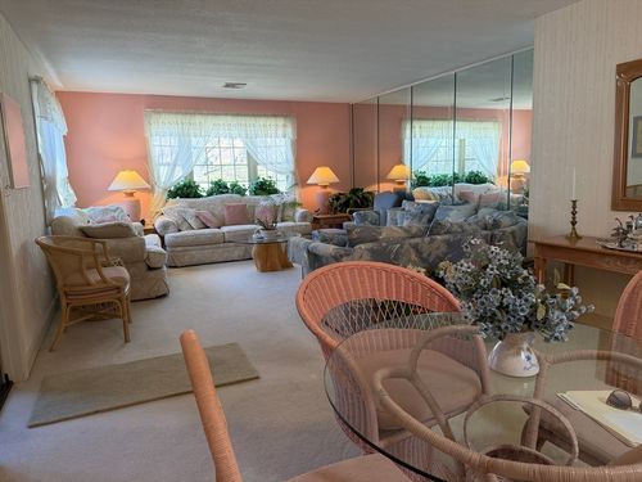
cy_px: 241
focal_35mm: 24
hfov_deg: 71.6
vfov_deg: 56.8
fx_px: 445
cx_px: 321
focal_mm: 6.76
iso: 200
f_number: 1.78
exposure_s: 1/206
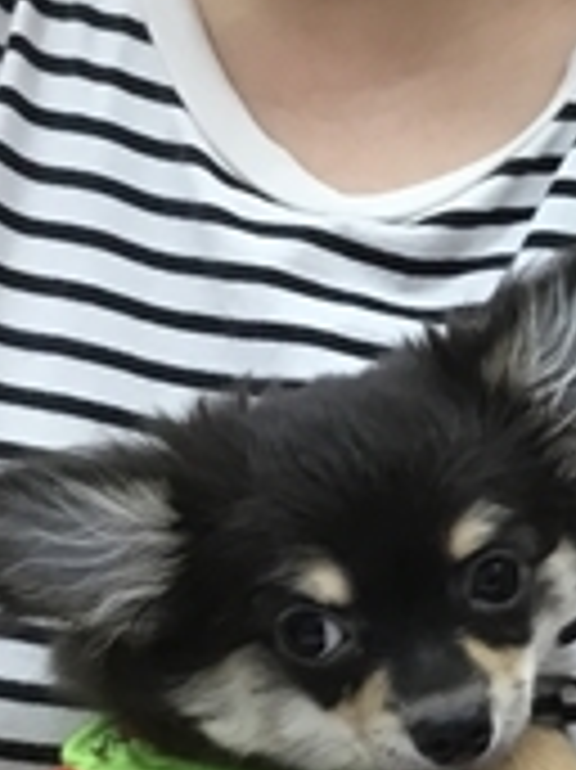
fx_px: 2421
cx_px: 1089
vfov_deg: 17.8
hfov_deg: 12.3
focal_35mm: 109
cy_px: 707
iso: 64
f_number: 2.4
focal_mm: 3.3
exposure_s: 1/30
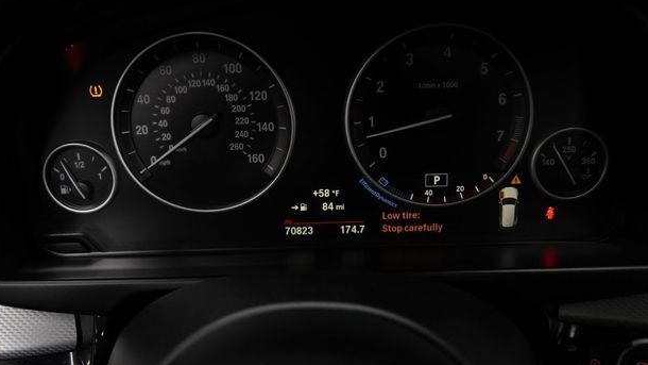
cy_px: 195
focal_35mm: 33
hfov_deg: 59.5
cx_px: 328
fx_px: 567
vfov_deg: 35.6
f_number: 5.6
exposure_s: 1/30
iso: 800
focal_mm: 20
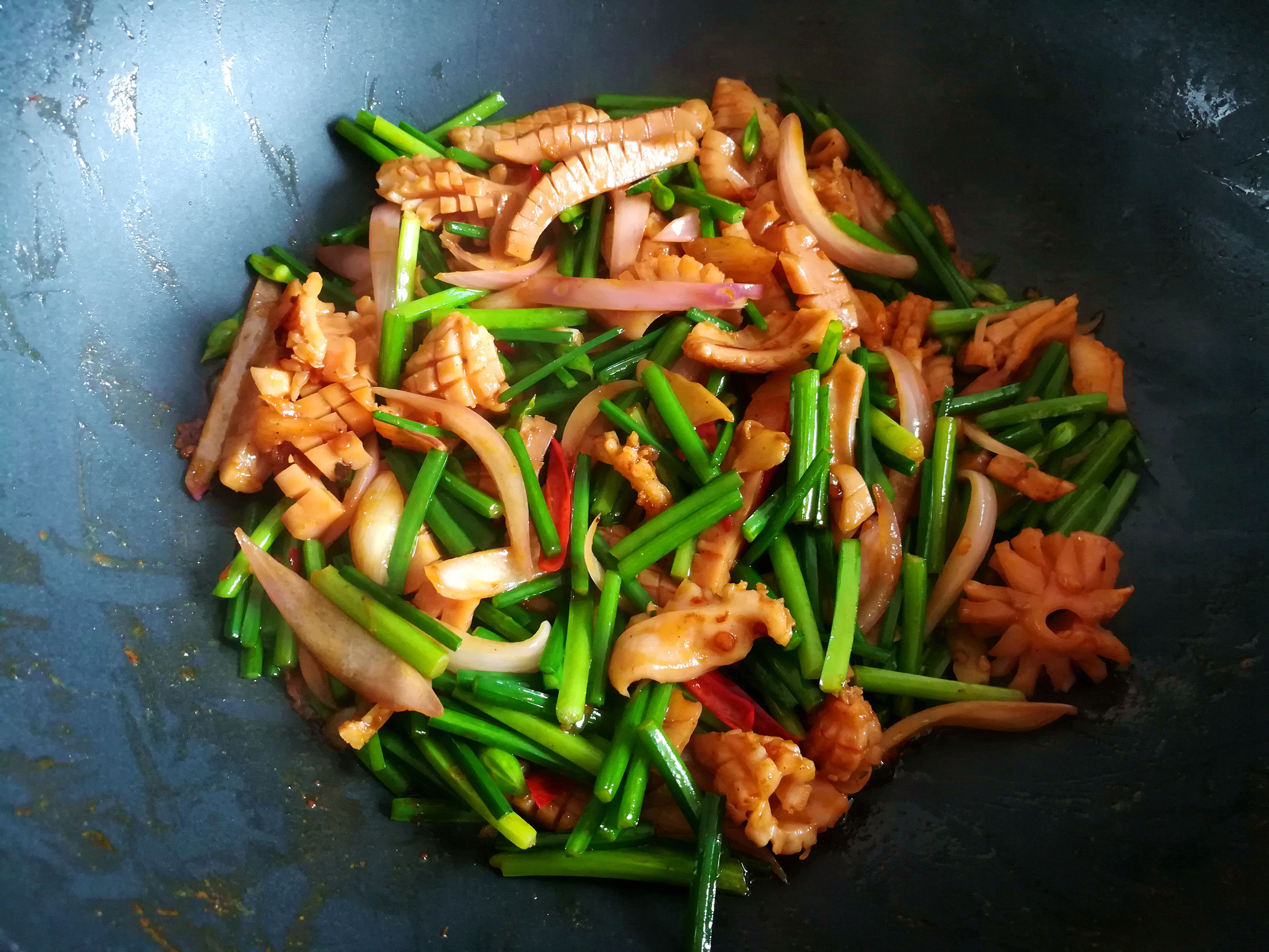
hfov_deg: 67.3
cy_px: 476
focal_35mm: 26
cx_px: 634
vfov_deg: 53.1
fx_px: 953
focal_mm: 3.83
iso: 320
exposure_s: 1/33.3
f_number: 2.2
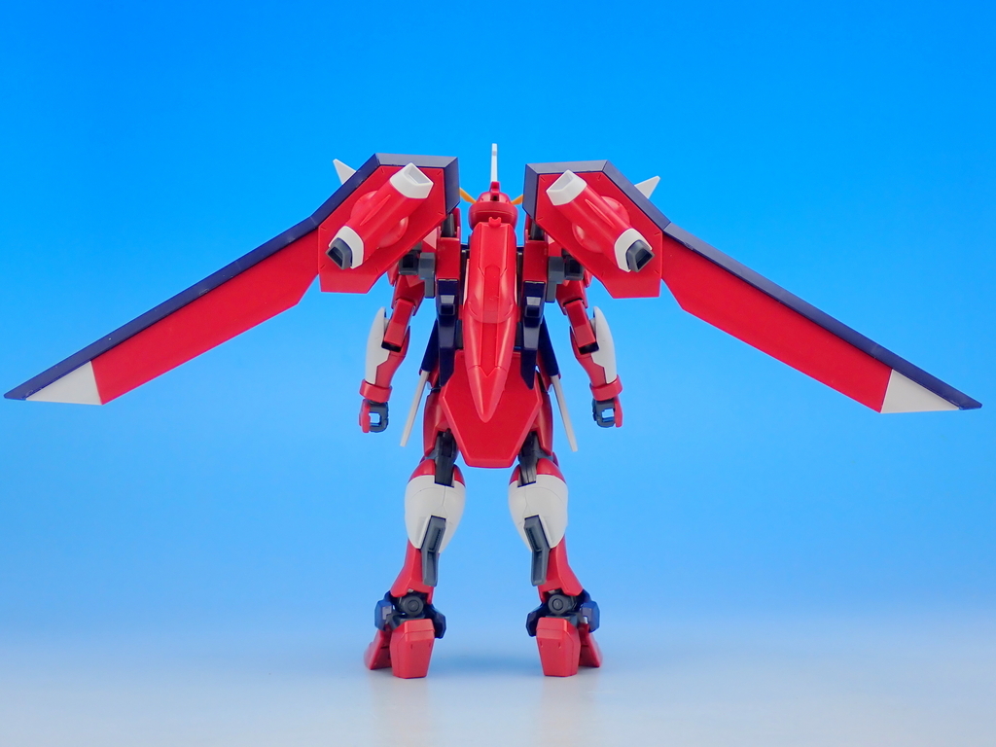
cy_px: 374
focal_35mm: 58
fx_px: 1669
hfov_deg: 33.2
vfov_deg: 25.2
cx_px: 498
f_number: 3.5
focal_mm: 10.35
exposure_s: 1/20
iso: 100
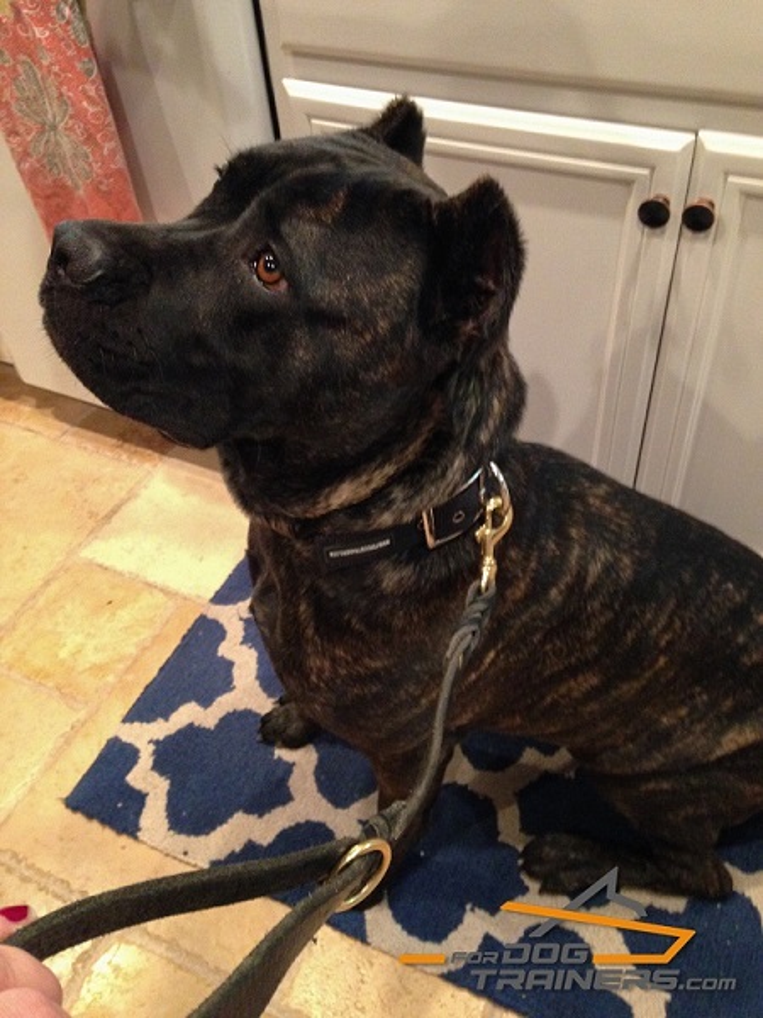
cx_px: 382
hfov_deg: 42.9
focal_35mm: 33
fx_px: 970
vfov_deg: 55.4
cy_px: 509
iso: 400
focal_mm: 4.12
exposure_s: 1/20
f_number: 2.4
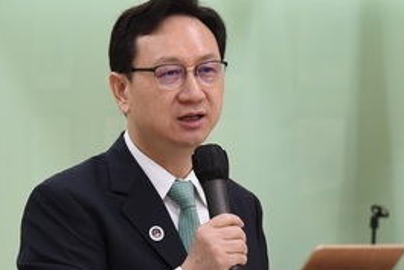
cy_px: 214
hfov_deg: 7.3
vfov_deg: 4.9
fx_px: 3155
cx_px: 137
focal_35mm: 281
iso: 2000
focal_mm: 120
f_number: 6.3
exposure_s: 1/125
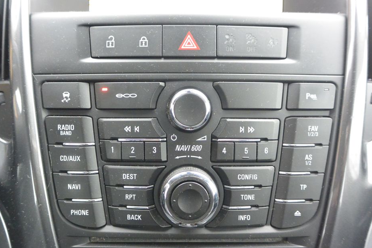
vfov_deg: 41.1
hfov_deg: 58.7
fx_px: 331
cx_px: 182
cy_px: 136
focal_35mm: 32
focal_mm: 11
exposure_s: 1/125
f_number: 3.5
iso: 1800
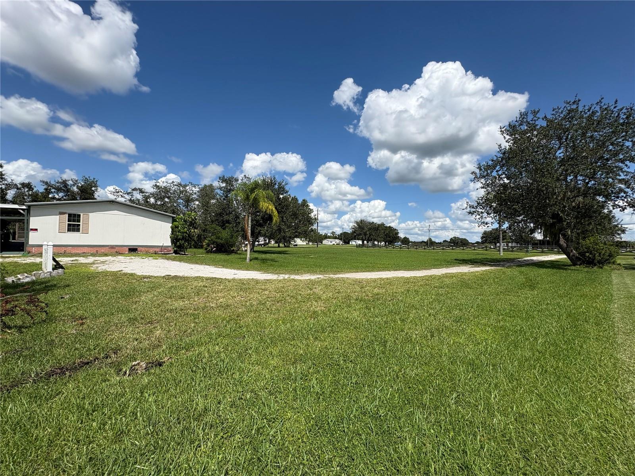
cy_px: 238
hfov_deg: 102.1
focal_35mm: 14
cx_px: 318
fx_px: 257
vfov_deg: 85.7
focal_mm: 2.22
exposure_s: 1/3106
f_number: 2.2
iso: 50
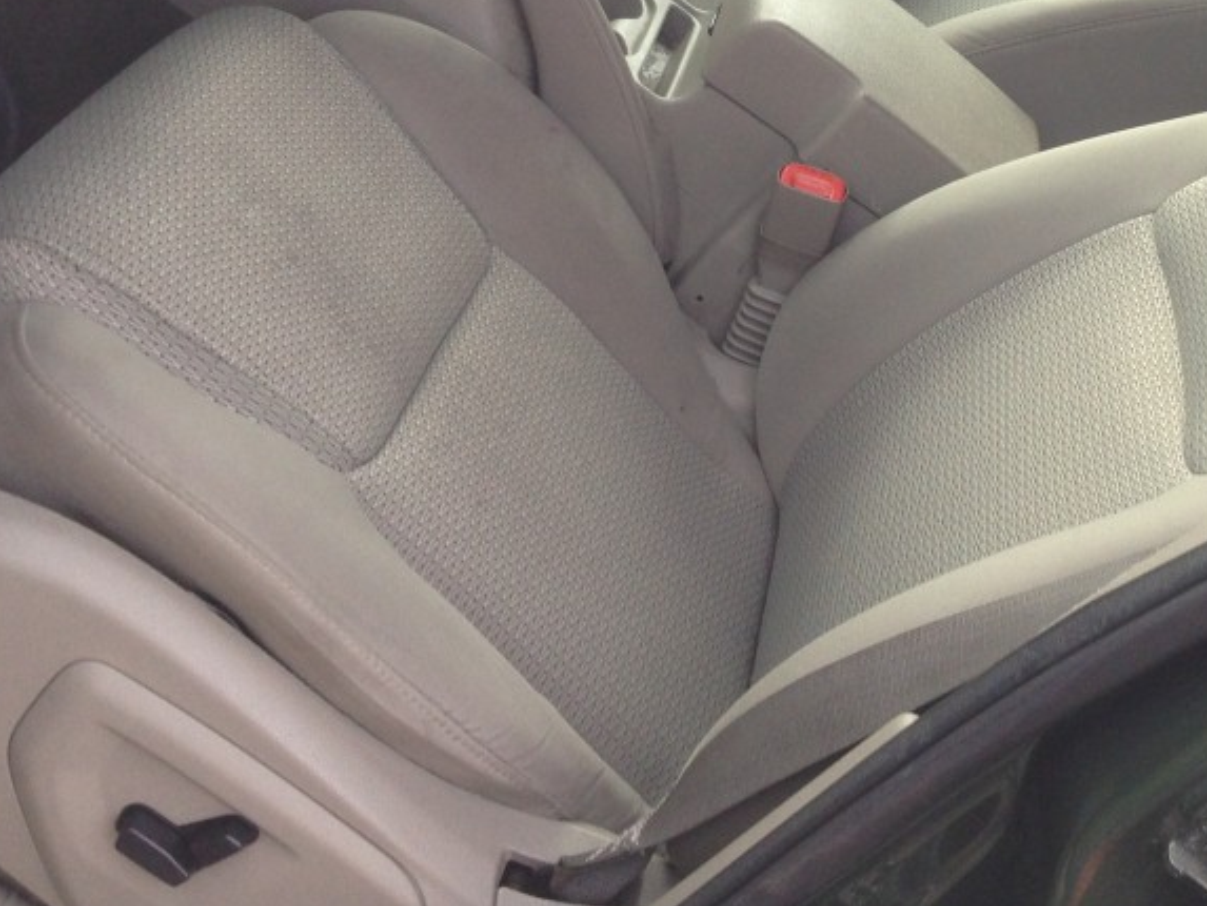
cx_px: 832
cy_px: 120
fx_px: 2058
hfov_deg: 32.3
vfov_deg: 24.2
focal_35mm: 59
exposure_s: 1/120
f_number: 2.4
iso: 64
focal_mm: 4.13
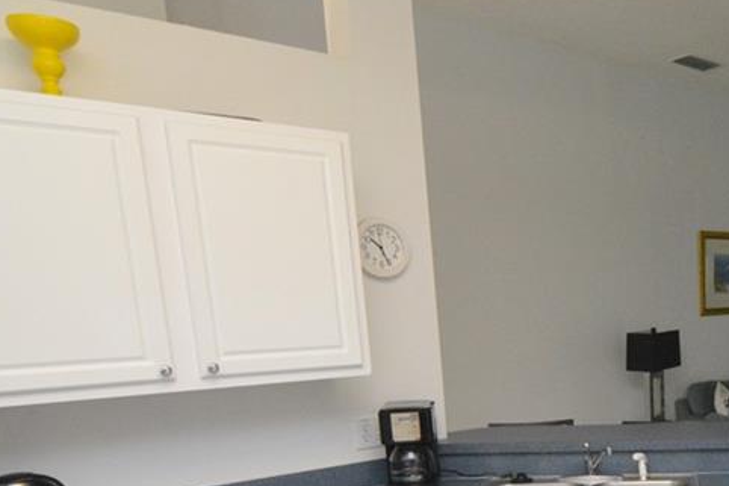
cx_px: 687
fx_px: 710
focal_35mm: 35
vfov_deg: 35.3
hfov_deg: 47.5
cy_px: 450
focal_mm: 11
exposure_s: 1/60
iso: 3200
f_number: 9
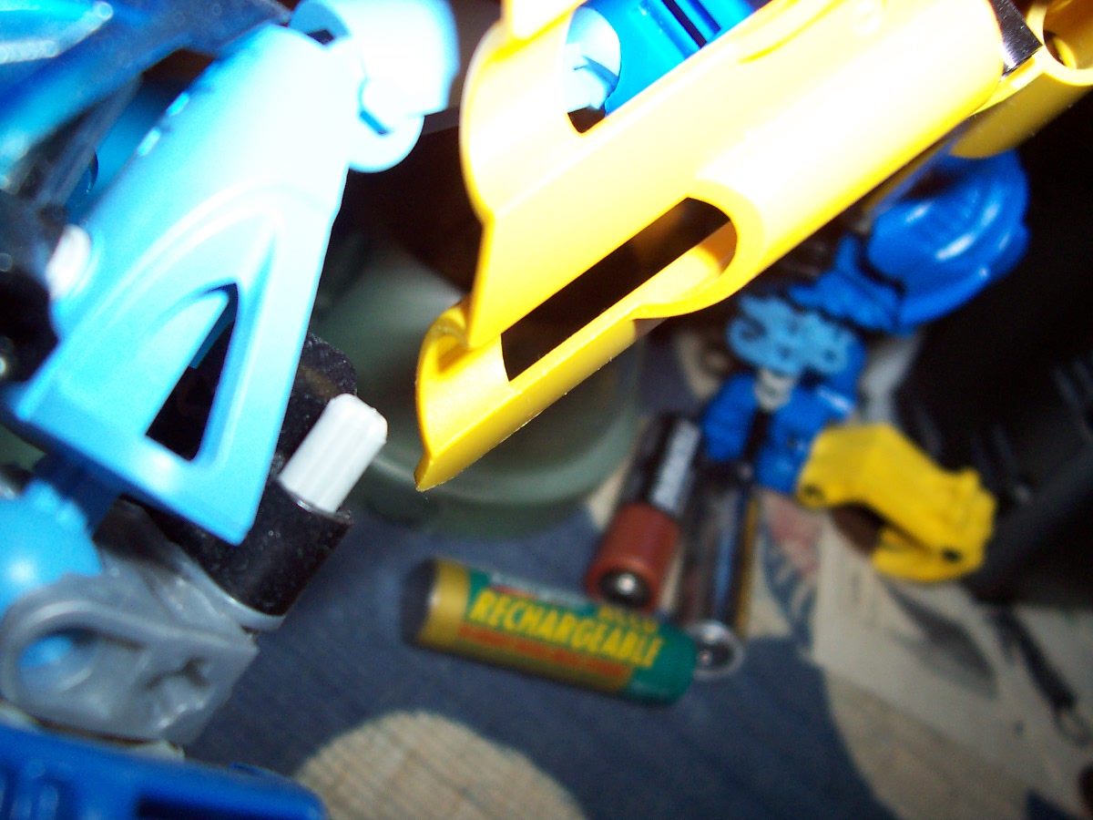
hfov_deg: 50.1
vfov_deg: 38.7
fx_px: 1168
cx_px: 546
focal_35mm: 37
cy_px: 410
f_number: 2.8
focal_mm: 5.6
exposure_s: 1/60
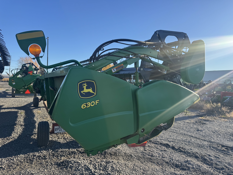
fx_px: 162
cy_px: 88
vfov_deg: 56.8
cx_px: 116
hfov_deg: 71.6
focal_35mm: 24
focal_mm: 6.76
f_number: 1.78
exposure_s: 1/2174
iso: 80
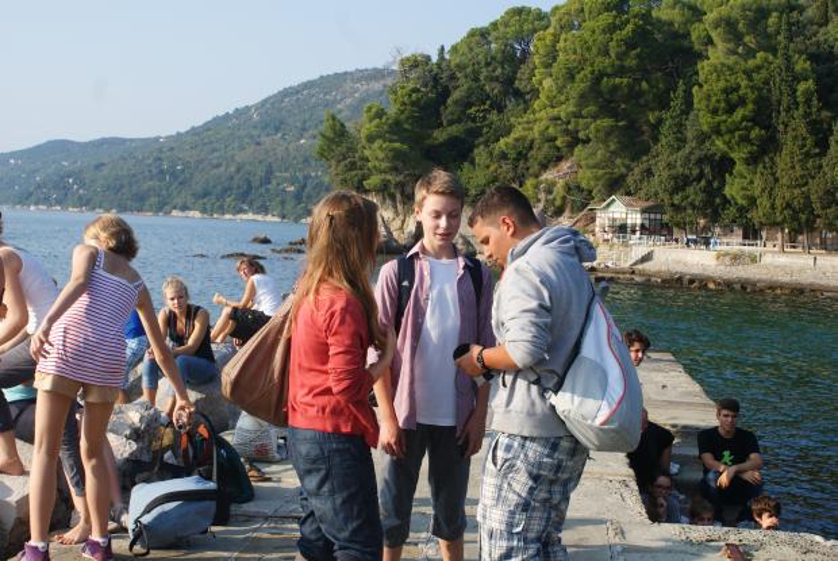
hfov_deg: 37.8
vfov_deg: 25.8
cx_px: 419
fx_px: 1224
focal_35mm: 52
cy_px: 280
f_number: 9
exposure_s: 1/160
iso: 100
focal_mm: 35
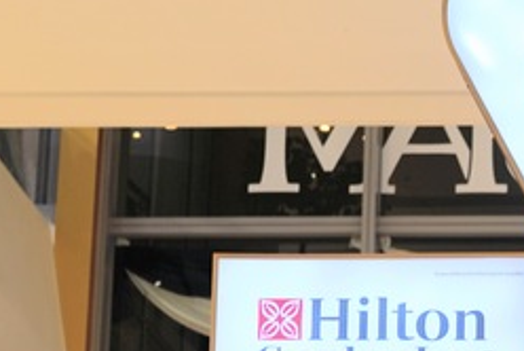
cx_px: 592
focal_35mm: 137
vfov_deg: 9.9
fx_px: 1996
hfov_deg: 14.6
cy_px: 432
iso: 100
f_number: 4
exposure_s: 1/60
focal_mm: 34
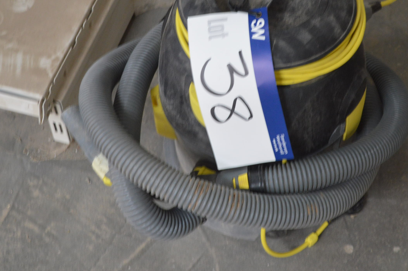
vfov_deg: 15.8
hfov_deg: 23.6
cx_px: 245
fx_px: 974
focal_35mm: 86
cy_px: 93
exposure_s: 1/15
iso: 1100
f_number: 5.3
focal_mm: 40
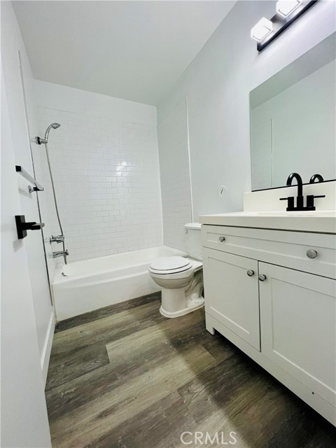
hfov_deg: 89.9
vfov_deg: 106.2
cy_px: 224
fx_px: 168
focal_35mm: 13
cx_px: 168
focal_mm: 1.57
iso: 200
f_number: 1.8
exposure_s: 1/120
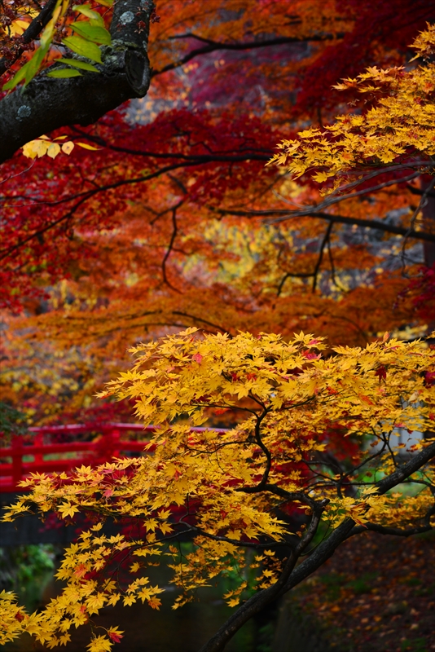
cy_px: 326
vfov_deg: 17.1
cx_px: 218
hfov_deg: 11.4
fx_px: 2173
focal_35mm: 120
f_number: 7.1
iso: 800
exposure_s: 1/320
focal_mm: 120
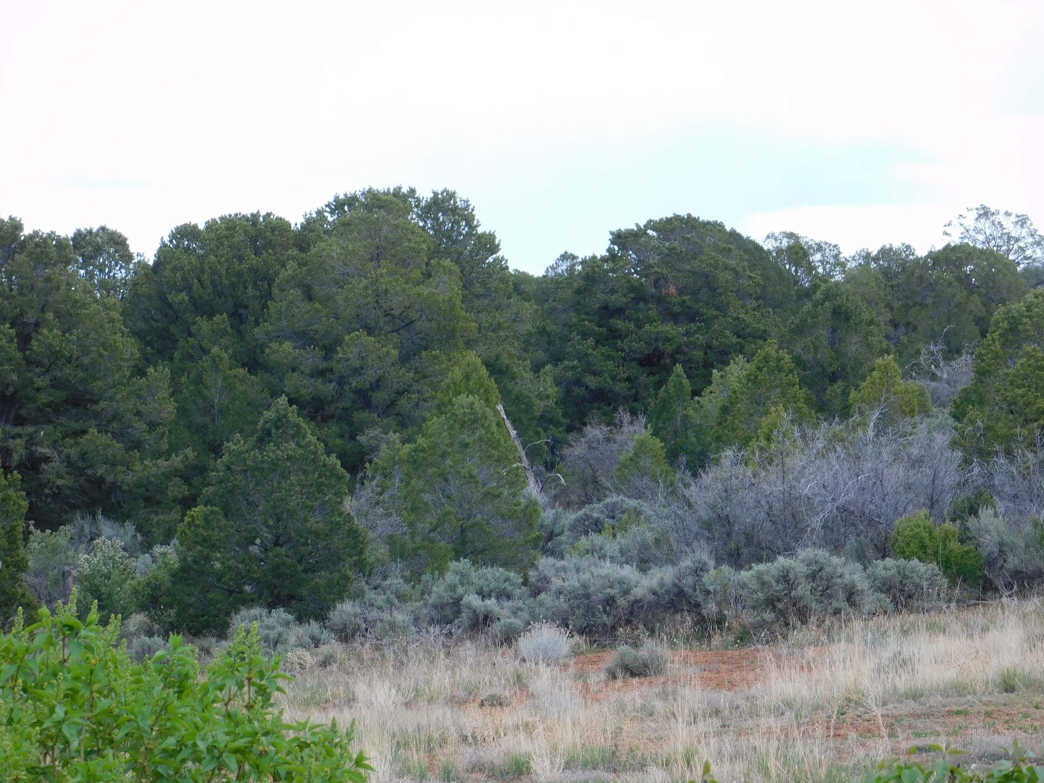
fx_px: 4343
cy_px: 417
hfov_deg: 13.7
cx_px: 504
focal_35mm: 144
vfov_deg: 10.3
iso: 125
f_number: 5
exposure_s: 1/250
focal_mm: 23.7
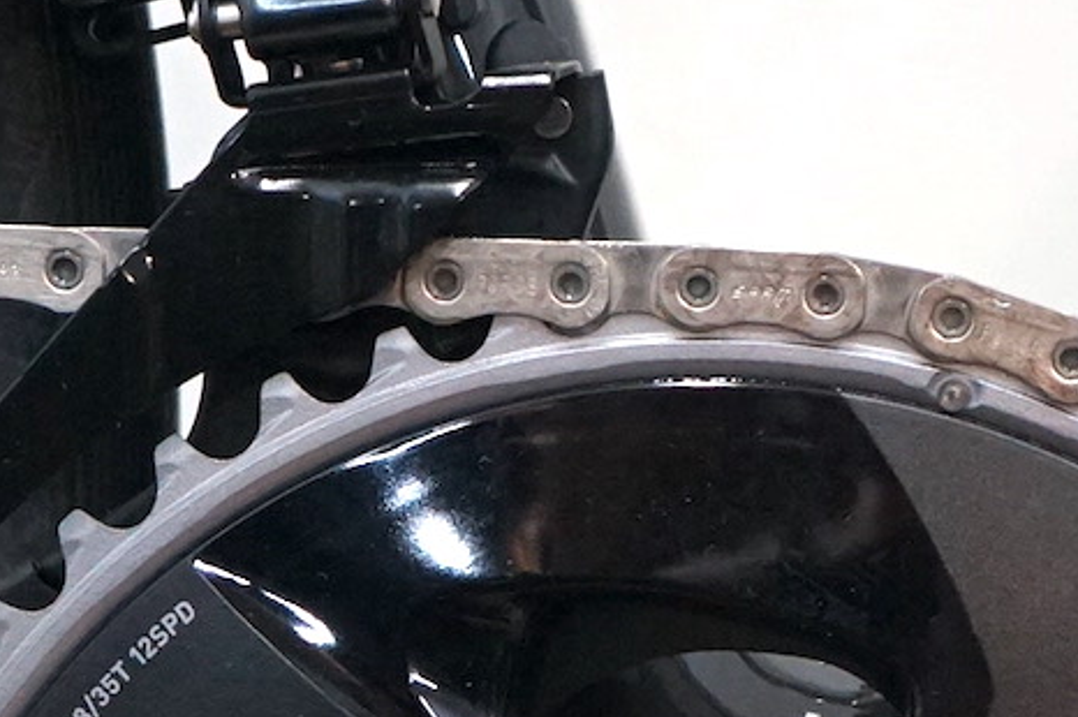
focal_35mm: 163
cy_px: 885
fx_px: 4877
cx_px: 761
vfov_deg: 8.3
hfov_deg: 12.6
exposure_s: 1/160
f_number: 4
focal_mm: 33
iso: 2500
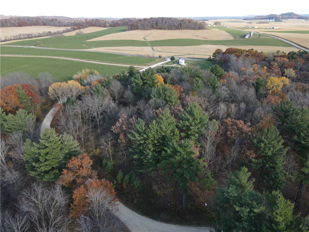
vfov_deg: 56.8
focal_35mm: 24
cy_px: 116
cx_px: 154
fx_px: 214
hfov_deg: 71.6
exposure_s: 1/120
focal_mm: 4.5
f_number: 2.8
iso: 100
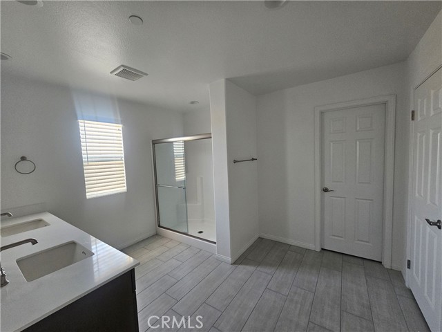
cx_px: 221
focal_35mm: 13
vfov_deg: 89.9
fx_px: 166
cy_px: 166
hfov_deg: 106.2
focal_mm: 2.2
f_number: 2.2
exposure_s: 1/40
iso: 320
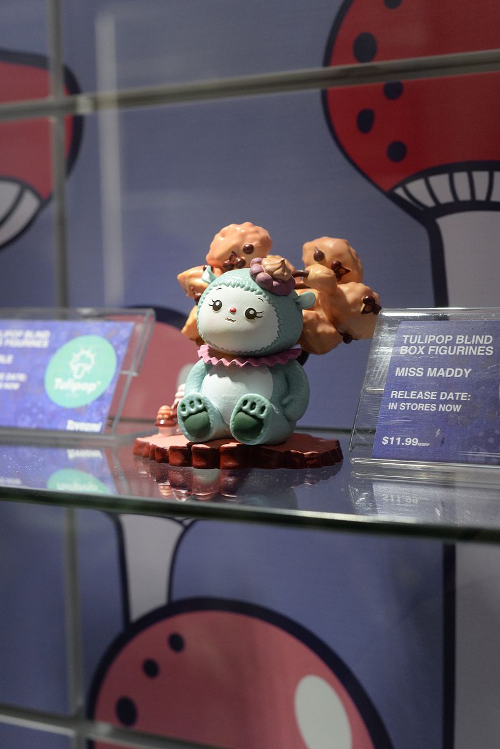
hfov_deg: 27.0
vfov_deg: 39.6
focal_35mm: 50
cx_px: 250
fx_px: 1040
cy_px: 374
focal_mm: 50
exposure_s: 1/160
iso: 2000
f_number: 6.3
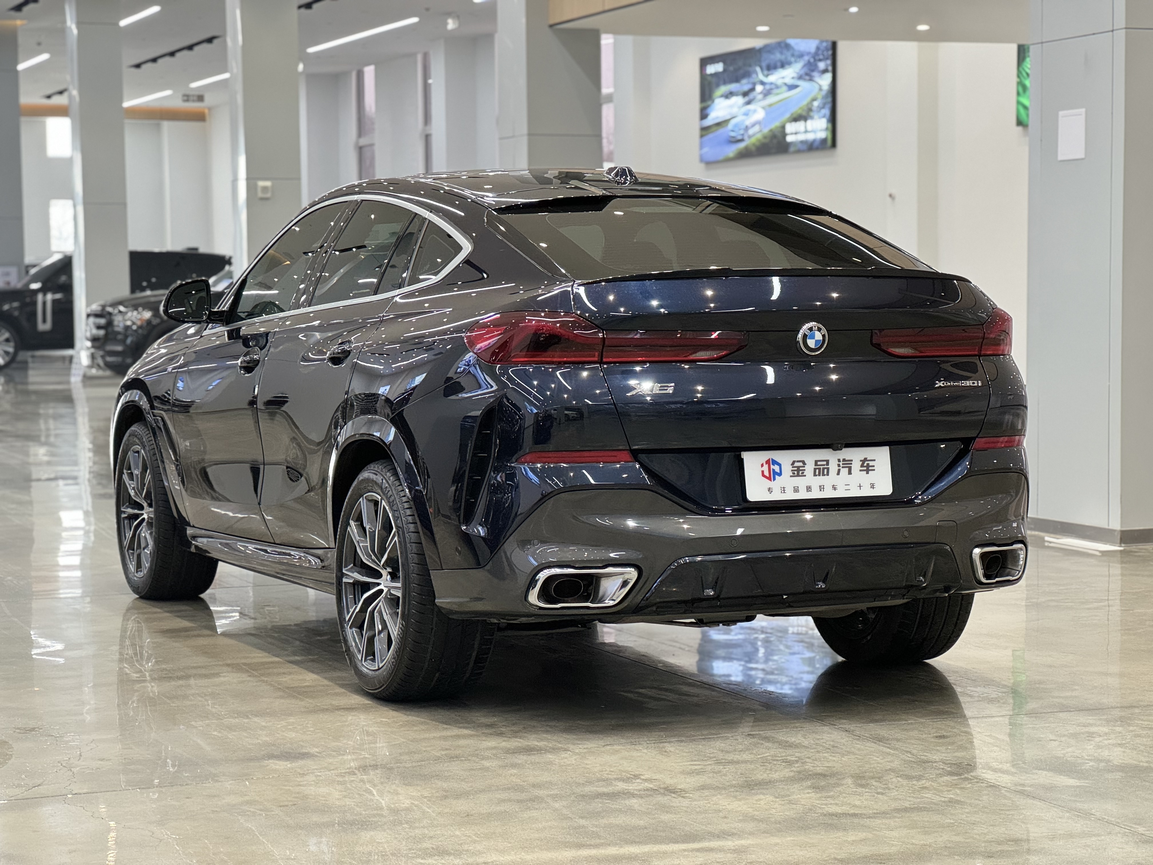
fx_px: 2565
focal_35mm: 77
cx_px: 576
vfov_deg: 19.1
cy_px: 432
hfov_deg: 25.3
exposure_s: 1/50
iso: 200
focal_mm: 9
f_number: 2.8
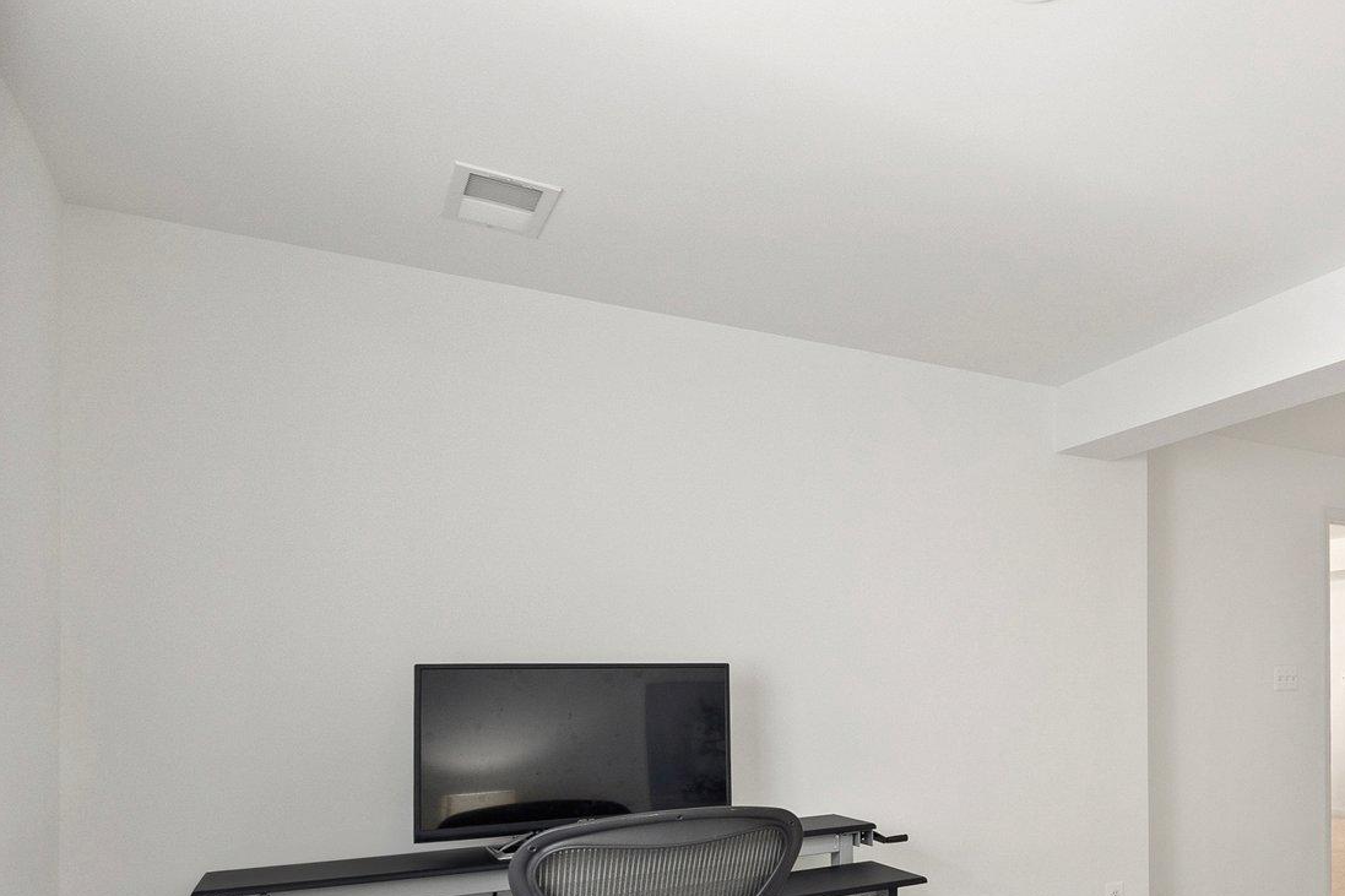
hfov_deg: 55.1
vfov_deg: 44.4
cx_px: 1254
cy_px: 698
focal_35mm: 28
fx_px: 1046
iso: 640
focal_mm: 10
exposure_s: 1/2
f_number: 8
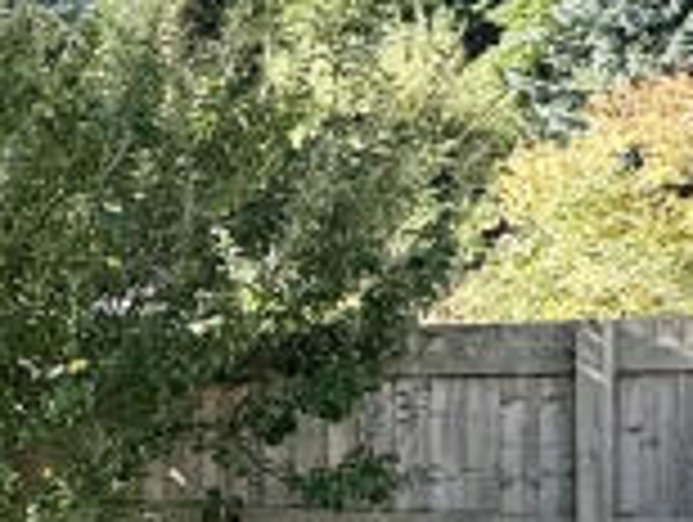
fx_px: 1865
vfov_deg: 15.8
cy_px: 428
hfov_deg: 16.5
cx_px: -652
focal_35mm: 93
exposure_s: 1/812
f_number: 2.2
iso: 50
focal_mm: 2.22
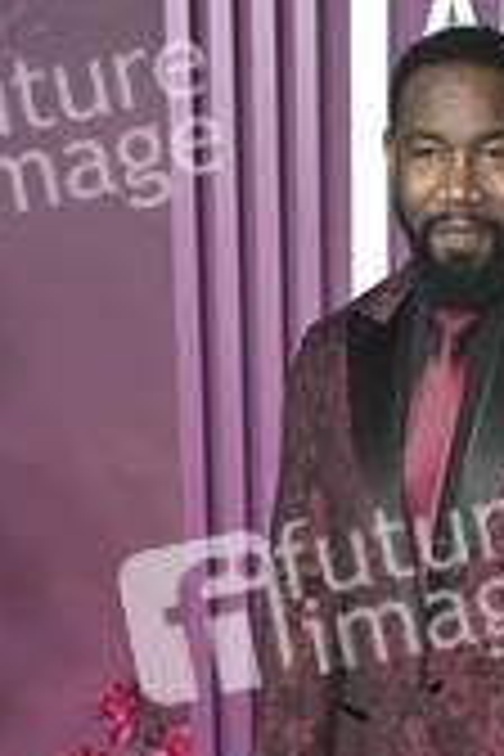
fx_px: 1953
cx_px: 482
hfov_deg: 14.5
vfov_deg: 20.9
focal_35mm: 93
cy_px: 824
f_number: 5.6
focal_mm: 39
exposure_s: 1/320
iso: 2500
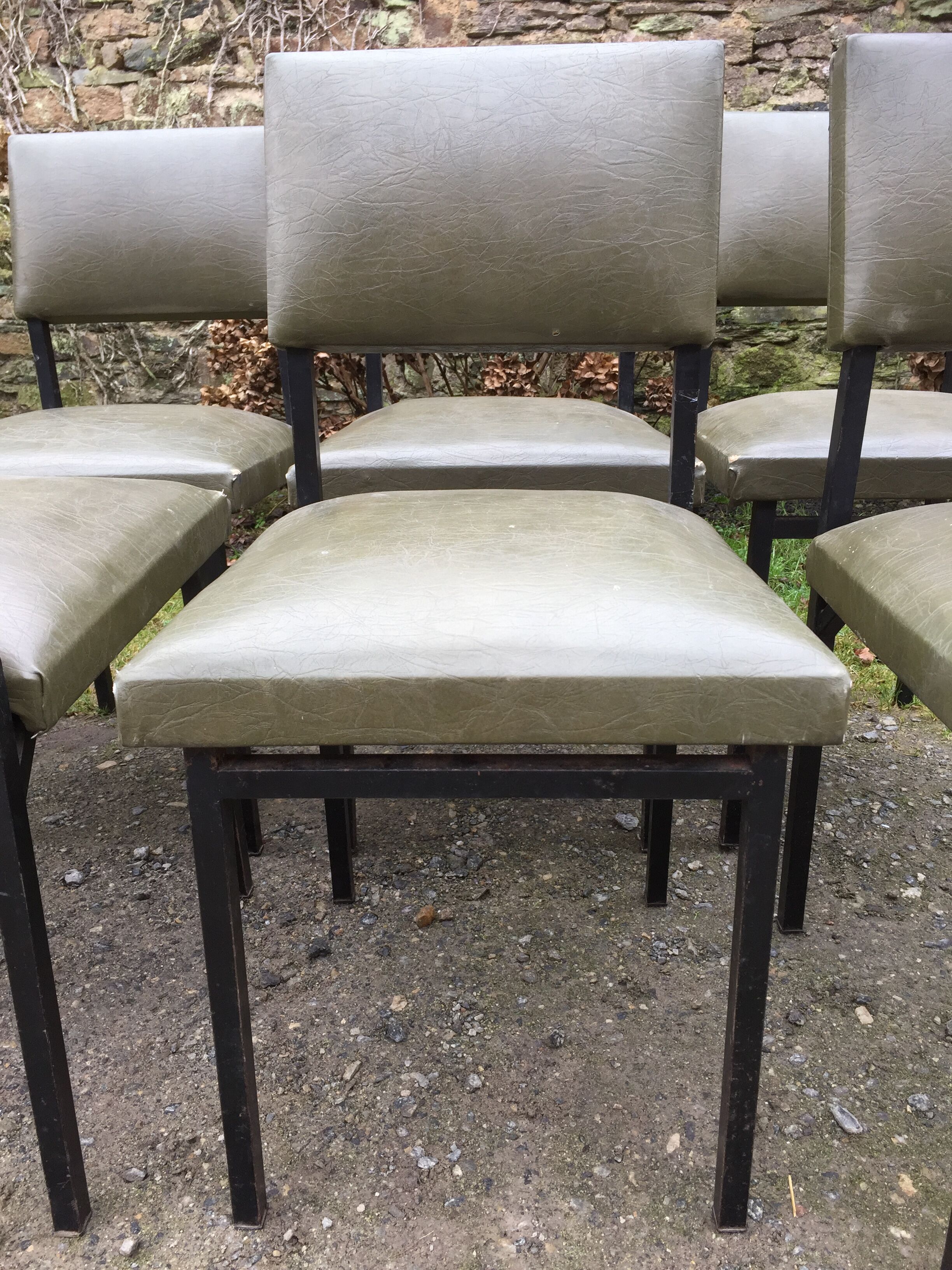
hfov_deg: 48.2
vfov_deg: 61.7
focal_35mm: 29
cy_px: 635
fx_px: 1063
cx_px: 476
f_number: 2.2
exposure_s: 1/100
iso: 40
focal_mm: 4.15
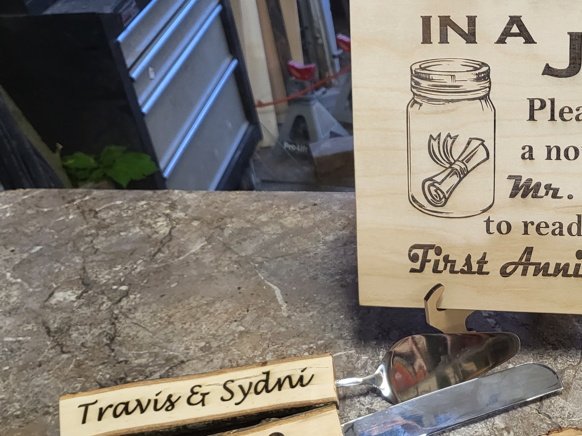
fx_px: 874
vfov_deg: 27.9
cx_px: 508
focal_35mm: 52
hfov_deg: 35.0
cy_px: 285
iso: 160
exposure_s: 1/60
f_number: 1.8
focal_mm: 4.25
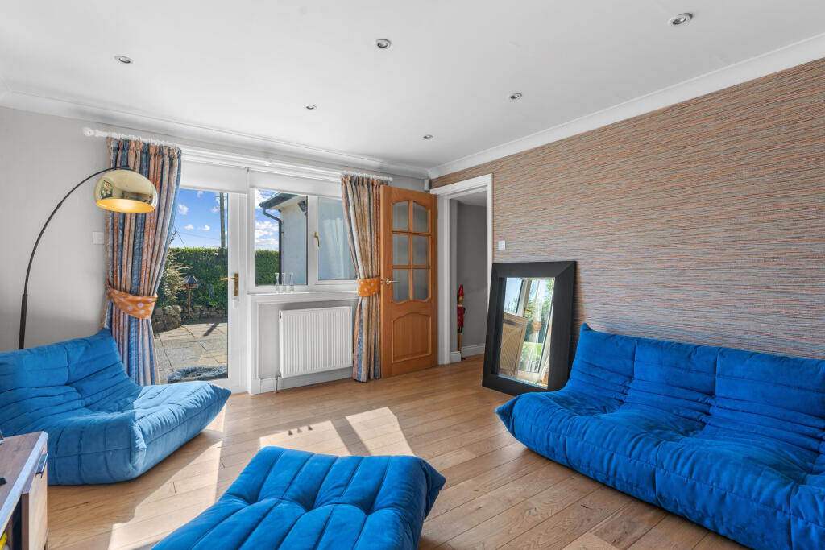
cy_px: 275
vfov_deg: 70.5
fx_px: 390
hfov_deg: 93.3
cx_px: 412
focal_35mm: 17
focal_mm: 17
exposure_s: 1/20
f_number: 8
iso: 250
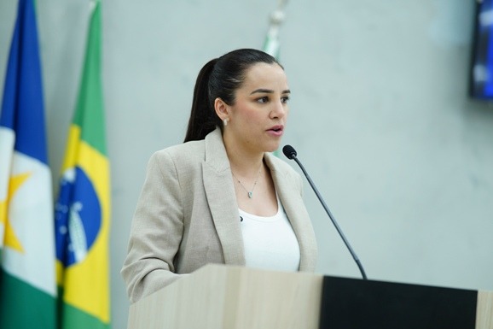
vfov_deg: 16.1
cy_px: 164
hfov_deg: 23.9
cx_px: 246
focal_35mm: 85
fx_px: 1164
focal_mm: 85
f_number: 2
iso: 640
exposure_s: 1/125
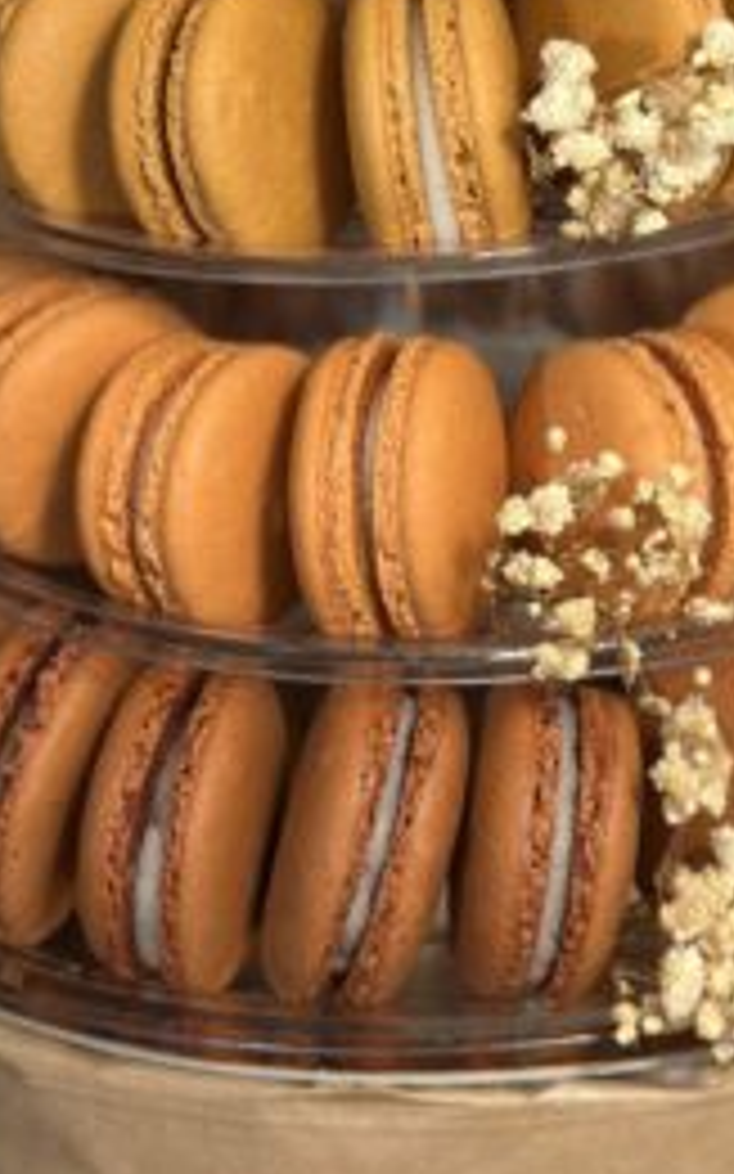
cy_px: 110
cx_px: 459
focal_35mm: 96
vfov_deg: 21.2
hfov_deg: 13.6
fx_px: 3074
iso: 125
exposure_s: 1/50
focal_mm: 6.86
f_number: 1.78
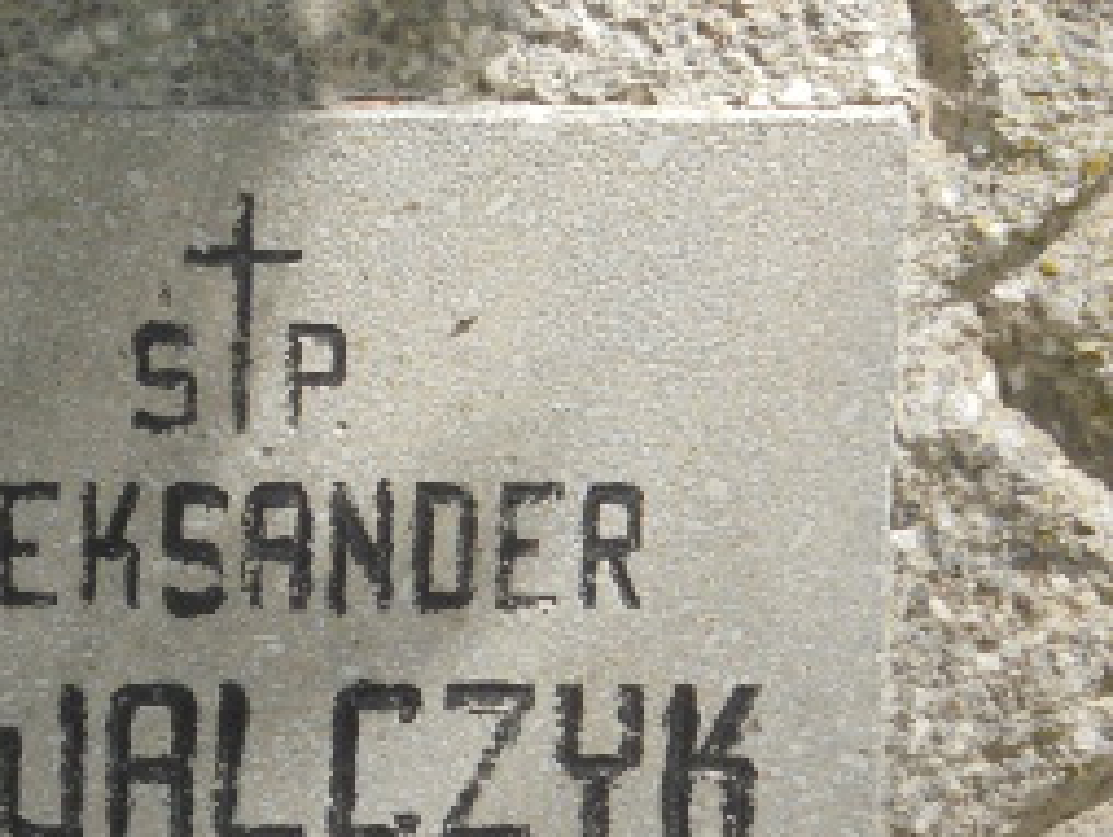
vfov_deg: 7.1
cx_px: -18
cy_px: 771
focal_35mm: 209
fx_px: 6726
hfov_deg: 9.4
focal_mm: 14.9
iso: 100
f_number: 6.7
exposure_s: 1/125
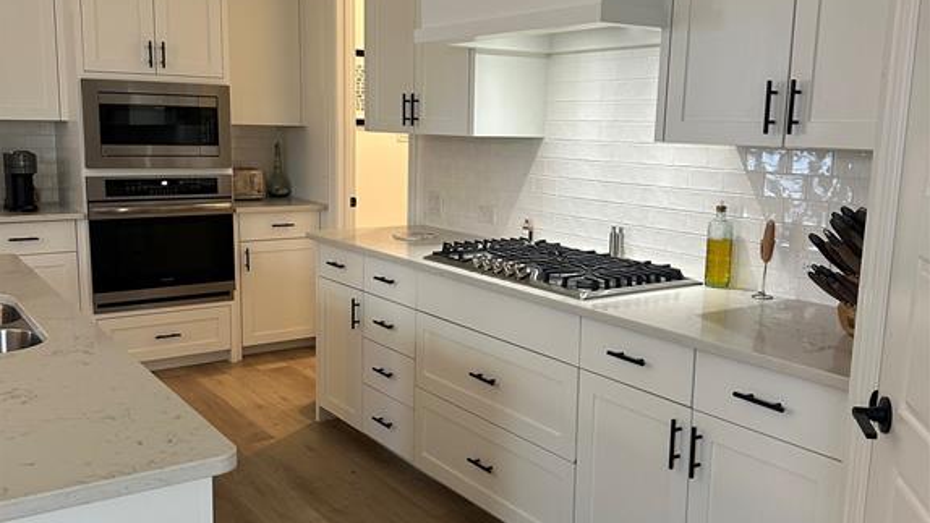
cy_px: 264
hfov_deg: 56.6
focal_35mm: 35
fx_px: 863
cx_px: 465
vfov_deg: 33.7
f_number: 1.78
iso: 200
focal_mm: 6.86
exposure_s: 1/60
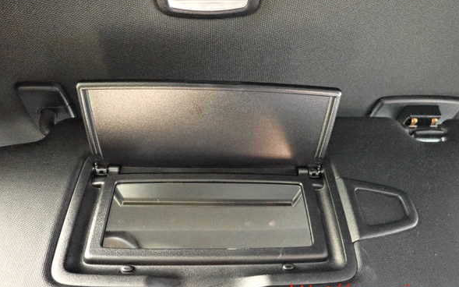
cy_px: 126
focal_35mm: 27
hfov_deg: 68.4
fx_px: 338
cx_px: 232
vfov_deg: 45.9
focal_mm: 4.5
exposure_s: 1/125
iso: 3200
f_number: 2
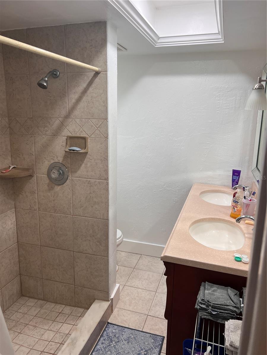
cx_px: 134
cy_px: 178
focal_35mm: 26
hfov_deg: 53.1
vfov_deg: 67.3
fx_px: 267
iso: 64
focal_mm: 5.7
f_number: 1.5
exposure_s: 1/120
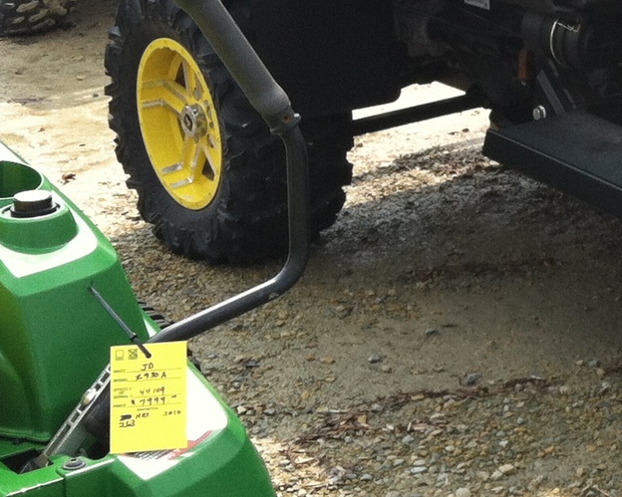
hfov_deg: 15.5
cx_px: 1004
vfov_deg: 13.7
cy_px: 91
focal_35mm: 112
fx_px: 2061
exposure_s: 1/585
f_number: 2.8
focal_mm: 3.85
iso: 80
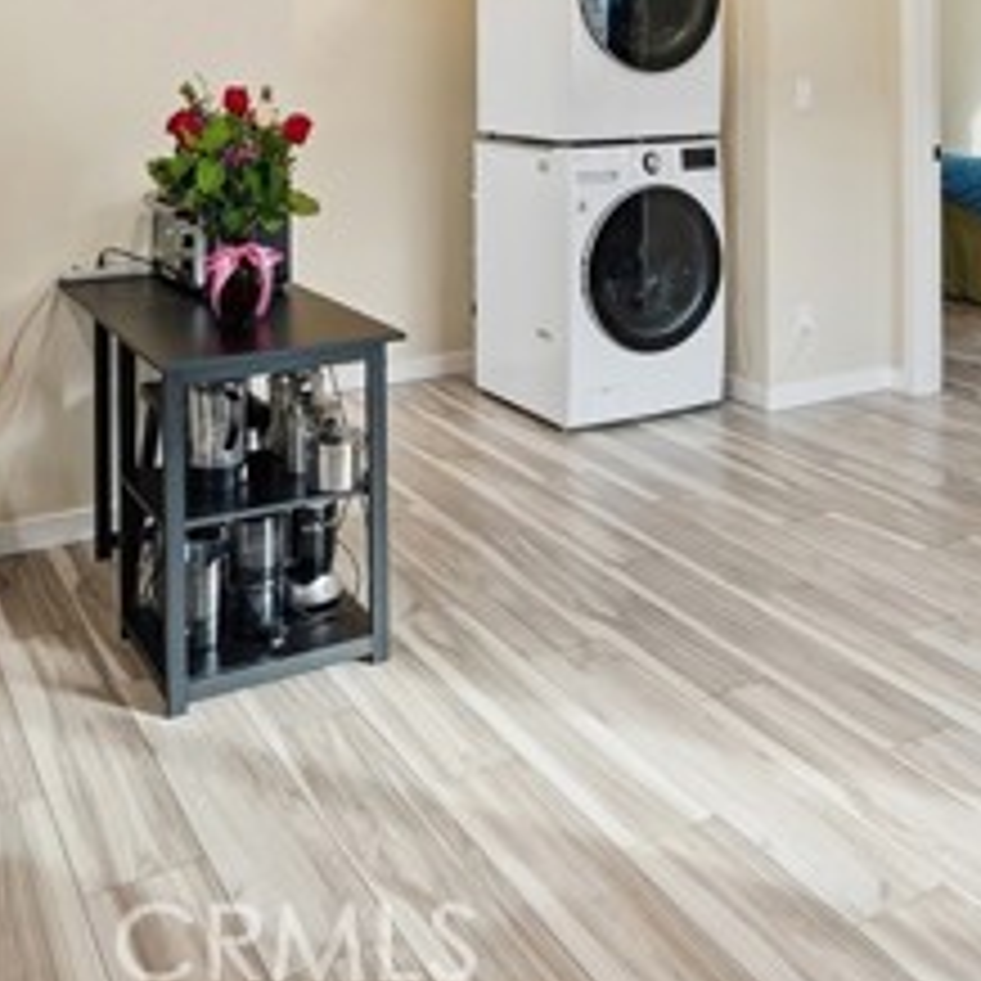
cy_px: 47
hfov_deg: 41.8
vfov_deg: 38.2
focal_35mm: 40
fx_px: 1282
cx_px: 531
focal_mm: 16
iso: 250
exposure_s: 1/100
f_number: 9
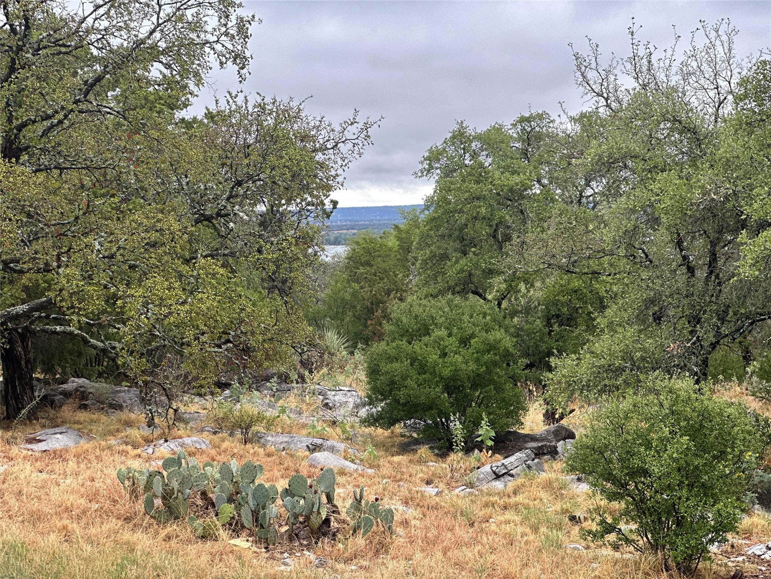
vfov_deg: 19.1
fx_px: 1715
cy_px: 290
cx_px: 386
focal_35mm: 77
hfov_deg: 25.3
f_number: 2.8
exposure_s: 1/121
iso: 64
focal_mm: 9
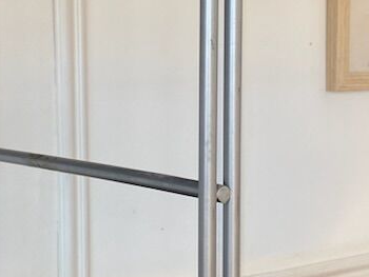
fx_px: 1013
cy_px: 134
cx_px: 158
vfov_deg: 15.6
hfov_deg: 20.6
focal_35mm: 95
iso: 50
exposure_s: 1/122
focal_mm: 4.25
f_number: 1.8
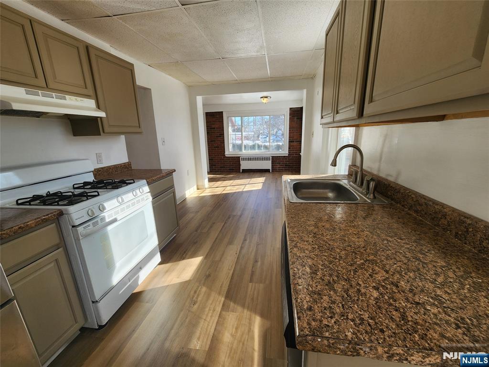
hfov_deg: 106.2
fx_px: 184
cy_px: 184
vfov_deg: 89.9
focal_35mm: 13
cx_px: 244
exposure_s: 1/310
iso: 50
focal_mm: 2.2
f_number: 2.2
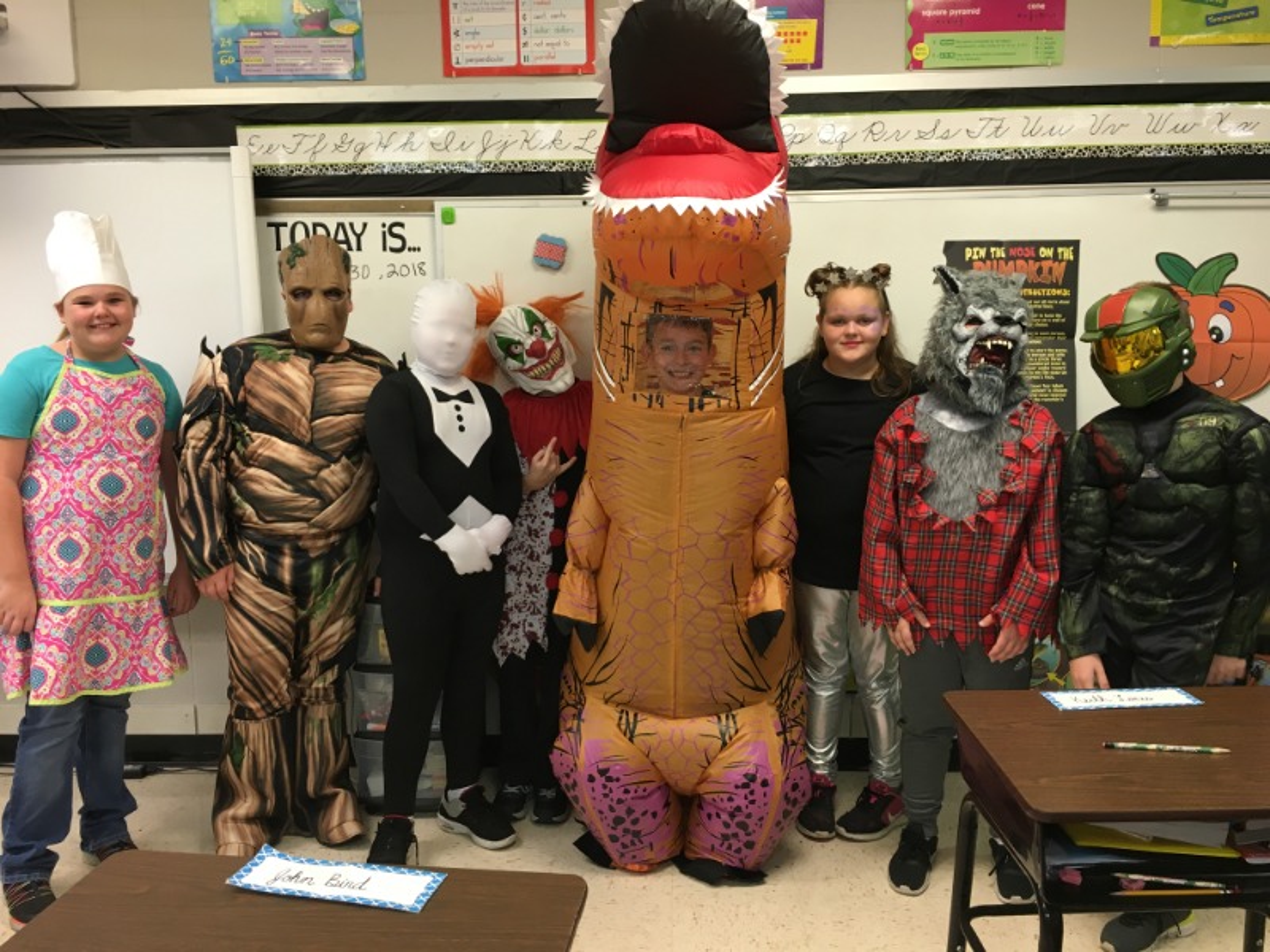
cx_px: 635
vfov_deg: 48.2
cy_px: 476
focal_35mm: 29
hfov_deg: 61.7
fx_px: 1064
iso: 64
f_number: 2.2
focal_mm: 4.15
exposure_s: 1/30
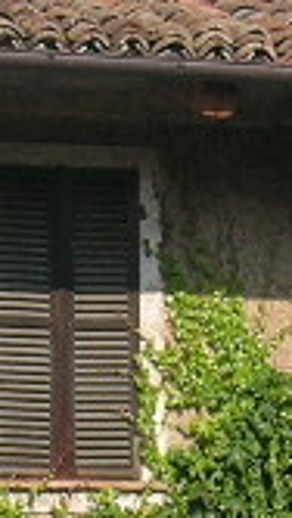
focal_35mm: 280
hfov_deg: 4.3
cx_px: 196
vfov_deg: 7.7
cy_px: 558
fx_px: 3852
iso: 50
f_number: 7.2
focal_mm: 8.7
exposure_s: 1/201
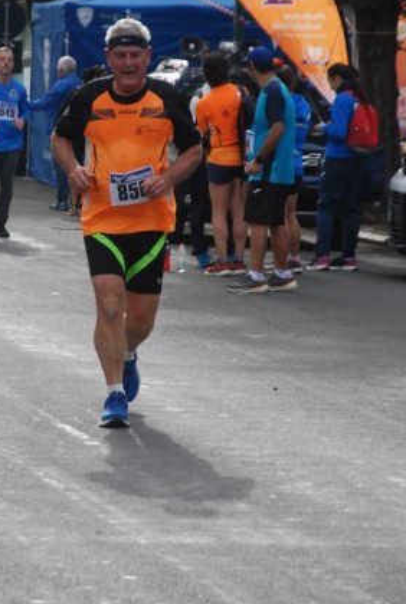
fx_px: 4326
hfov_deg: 5.4
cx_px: 132
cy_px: 256
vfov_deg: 8.0
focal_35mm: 257
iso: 1000
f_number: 5.6
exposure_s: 1/1000
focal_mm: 120
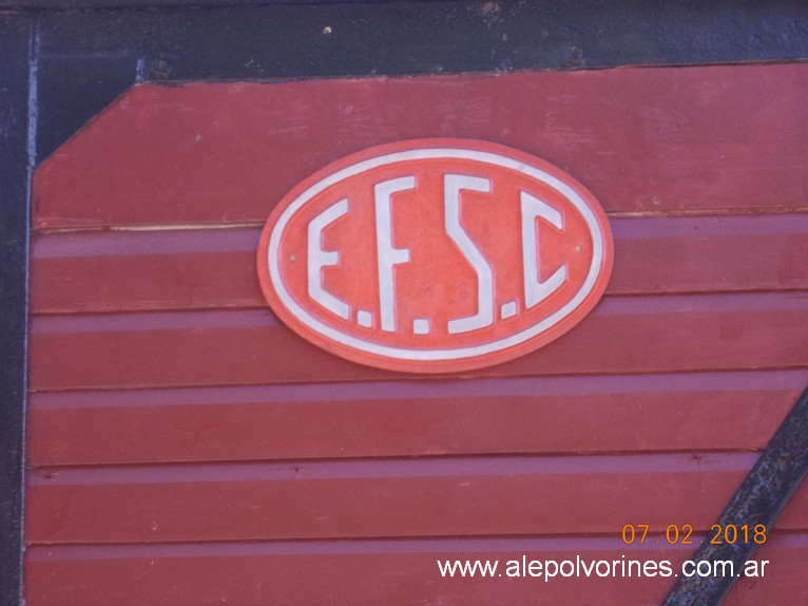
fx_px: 2963
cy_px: 303
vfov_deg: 11.7
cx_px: 404
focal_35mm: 127
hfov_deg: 15.5
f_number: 6.3
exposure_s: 1/80
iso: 200
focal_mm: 17.9
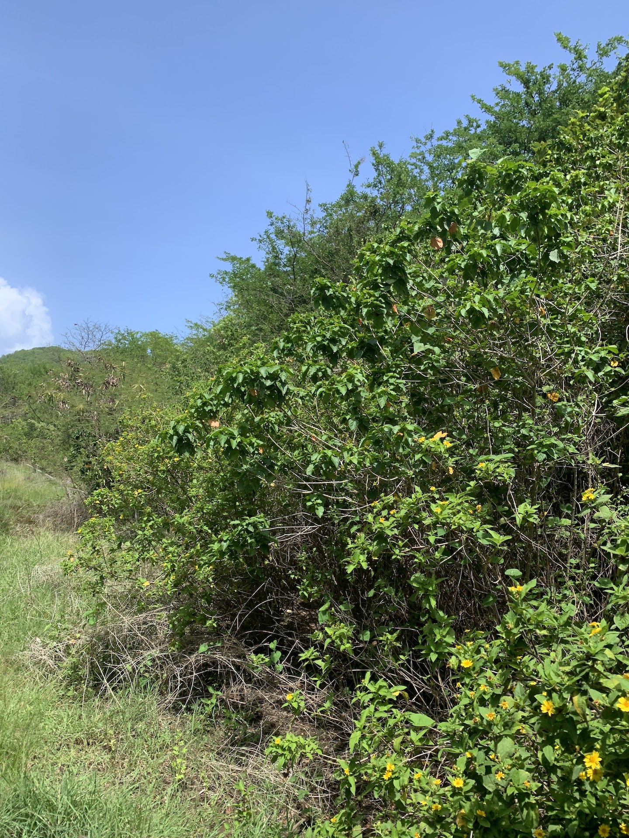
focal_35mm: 26
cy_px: 419
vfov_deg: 67.3
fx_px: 630
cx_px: 314
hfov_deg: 53.1
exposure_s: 1/1387
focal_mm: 4.25
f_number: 1.8
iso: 25
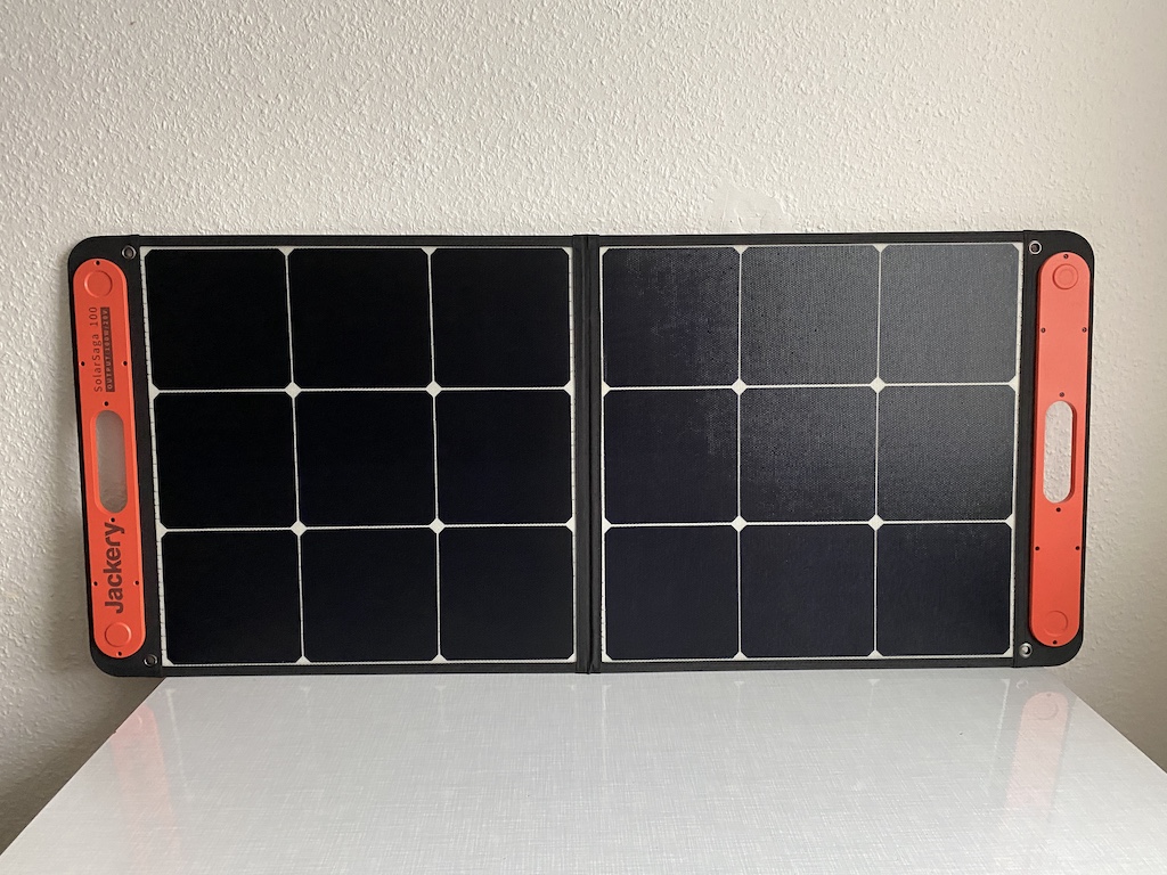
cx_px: 584
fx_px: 877
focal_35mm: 26
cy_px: 438
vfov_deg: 53.1
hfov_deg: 67.3
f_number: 1.8
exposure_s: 1/60
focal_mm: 4.25
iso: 500
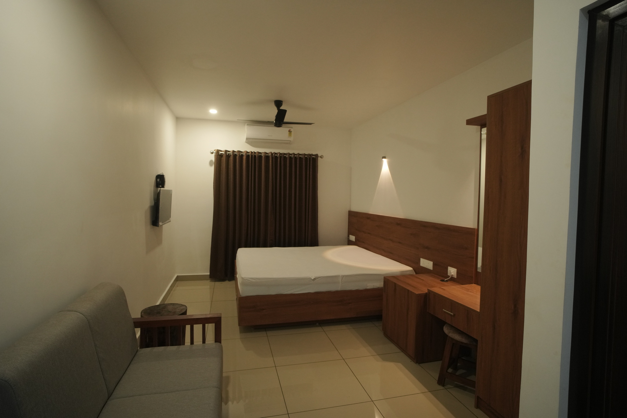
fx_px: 313
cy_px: 209
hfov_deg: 90.0
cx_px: 314
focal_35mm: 18
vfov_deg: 67.4
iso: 2500
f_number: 4
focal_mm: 18
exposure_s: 1/60
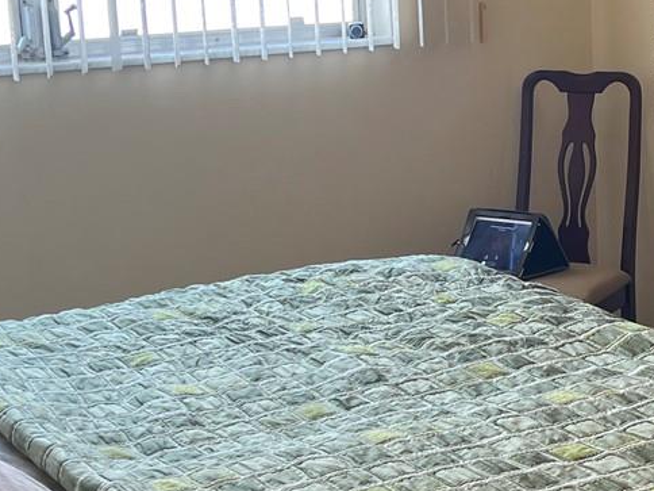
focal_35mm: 86
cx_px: 542
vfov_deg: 17.2
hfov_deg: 22.4
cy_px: 206
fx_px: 1625
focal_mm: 5.7
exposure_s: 1/120
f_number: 1.5
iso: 80
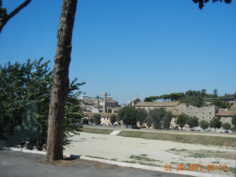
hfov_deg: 51.4
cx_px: 116
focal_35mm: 36
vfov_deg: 39.6
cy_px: 94
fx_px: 245
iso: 160
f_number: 7.2
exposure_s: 1/248
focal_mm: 6.2
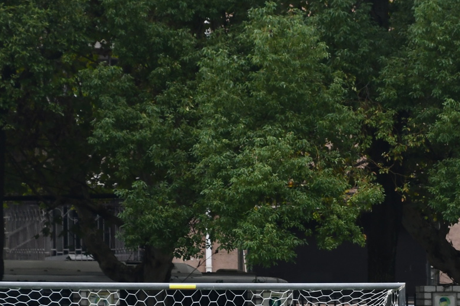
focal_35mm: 388
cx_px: 396
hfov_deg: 5.3
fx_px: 4957
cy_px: 334
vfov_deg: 3.5
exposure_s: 1/500
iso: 560
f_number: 5.6
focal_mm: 105
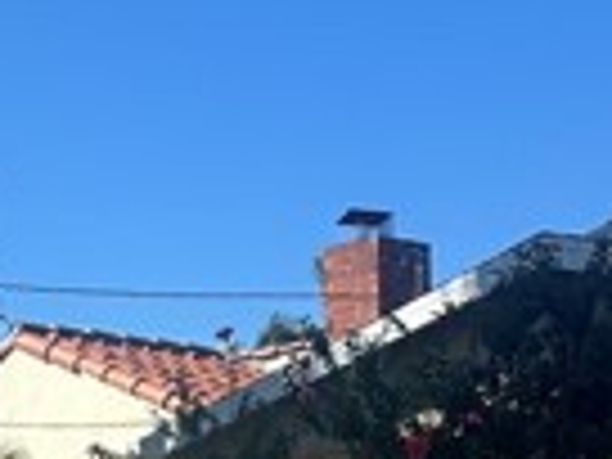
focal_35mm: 113
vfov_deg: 11.7
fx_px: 1998
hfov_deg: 17.4
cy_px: 922
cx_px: 274
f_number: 1.78
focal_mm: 6.86
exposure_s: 1/5000
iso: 80
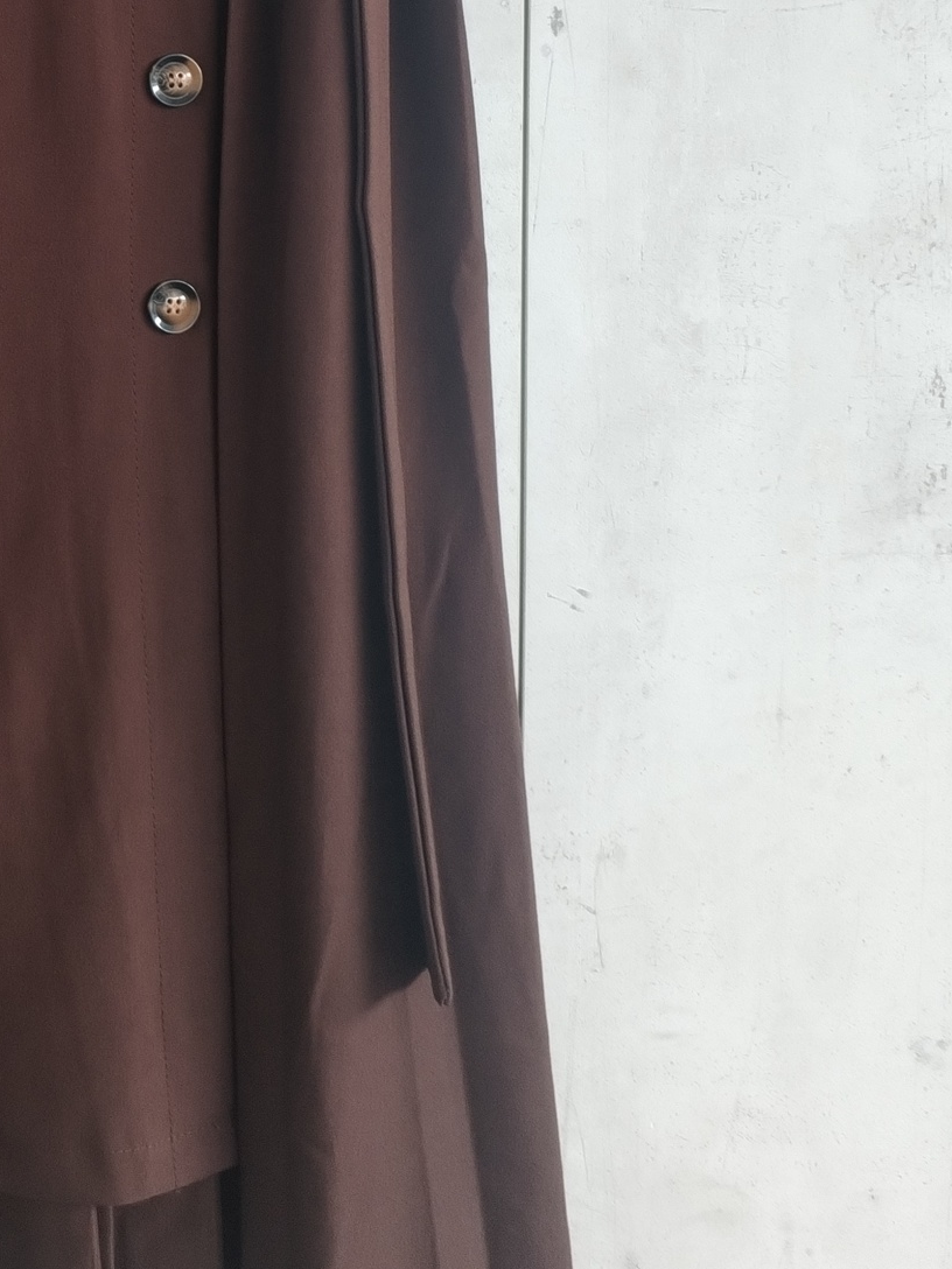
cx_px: -7
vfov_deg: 29.3
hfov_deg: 22.1
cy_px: 185
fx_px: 2347
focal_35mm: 64
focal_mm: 4.75
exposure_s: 1/50
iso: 252
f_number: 1.8
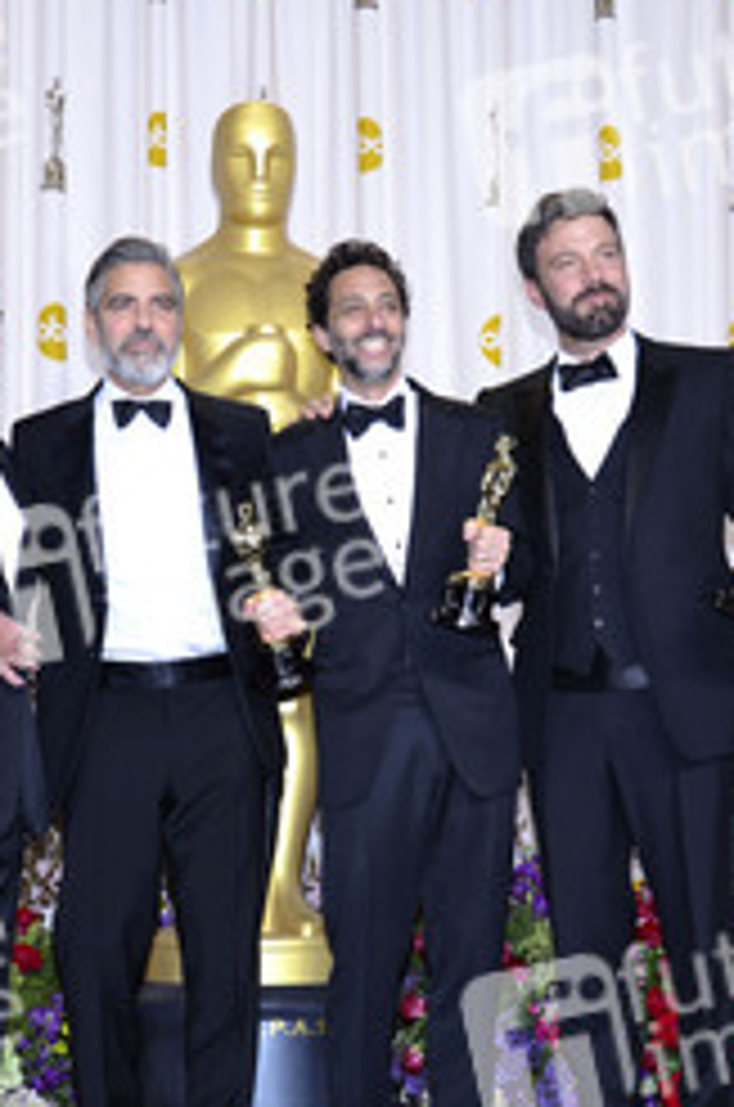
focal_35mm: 78
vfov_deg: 25.8
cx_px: 281
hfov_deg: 17.4
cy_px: 796
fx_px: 2395
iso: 500
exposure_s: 1/250
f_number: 6.3
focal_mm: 32
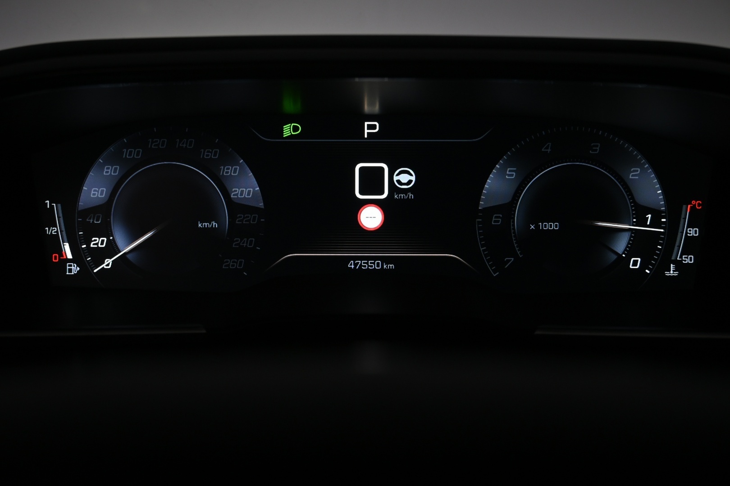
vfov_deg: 31.9
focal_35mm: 42
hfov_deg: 46.4
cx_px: 365
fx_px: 852
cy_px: 243
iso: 320
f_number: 5
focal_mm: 28
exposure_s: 1/100
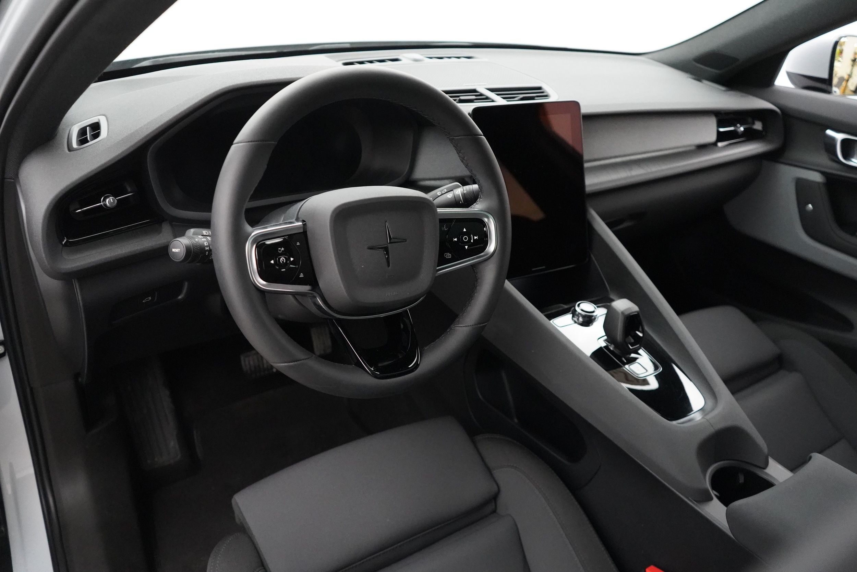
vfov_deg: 46.4
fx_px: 667
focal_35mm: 28
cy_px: 286
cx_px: 428
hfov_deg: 65.5
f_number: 3.5
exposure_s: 1/160
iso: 12800
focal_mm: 28
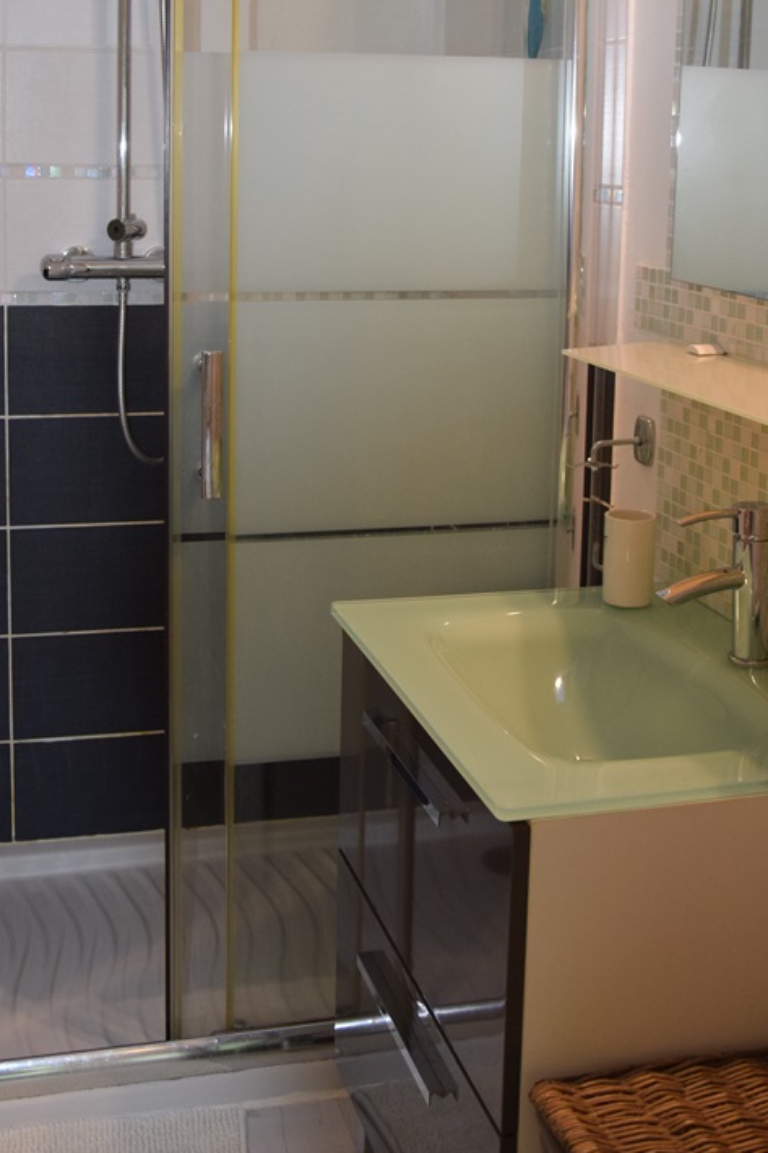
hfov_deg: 27.6
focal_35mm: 49
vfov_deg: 39.7
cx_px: 343
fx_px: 1561
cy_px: 322
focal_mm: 21
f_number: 4.5
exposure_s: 1/80
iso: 800
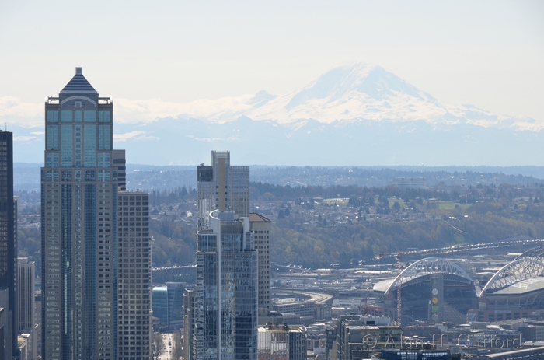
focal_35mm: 168
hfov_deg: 12.3
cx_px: 272
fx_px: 2532
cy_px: 180
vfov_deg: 8.1
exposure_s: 1/400
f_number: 10
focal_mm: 112
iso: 200
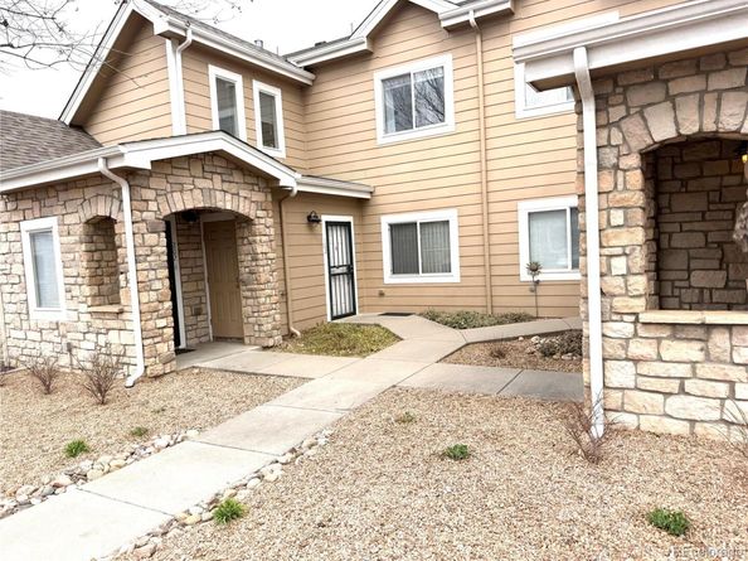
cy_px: 280
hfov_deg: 71.6
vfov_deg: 56.8
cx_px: 374
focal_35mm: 24
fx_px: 518
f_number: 1.78
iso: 80
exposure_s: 1/2611
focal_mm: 6.76
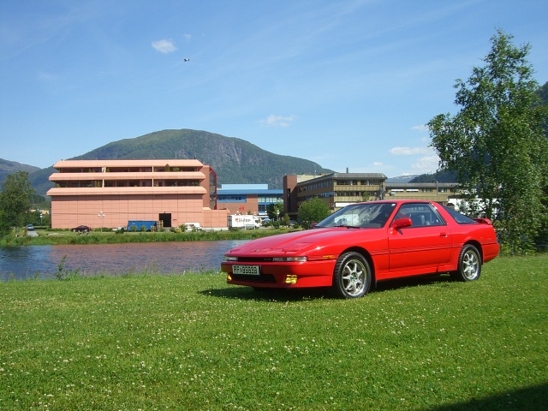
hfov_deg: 49.0
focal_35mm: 38
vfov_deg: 37.7
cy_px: 206
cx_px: 274
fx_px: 602
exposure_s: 1/640
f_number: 4.3
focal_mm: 6.2
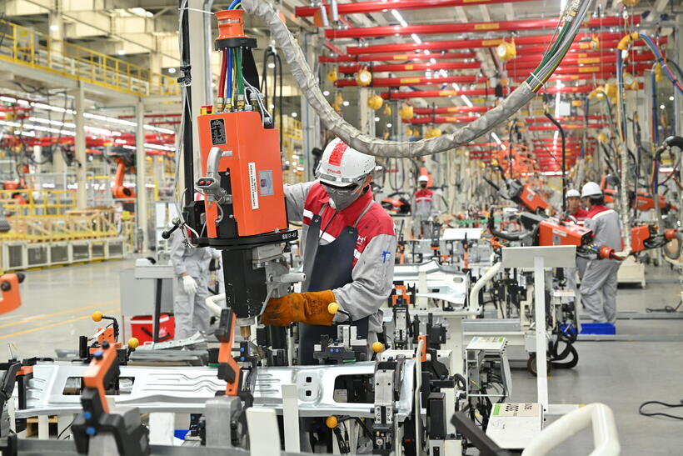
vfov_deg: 24.2
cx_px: 342
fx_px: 1063
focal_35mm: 56
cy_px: 228
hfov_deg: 35.6
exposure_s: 1/100
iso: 1600
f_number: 5.6
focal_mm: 56
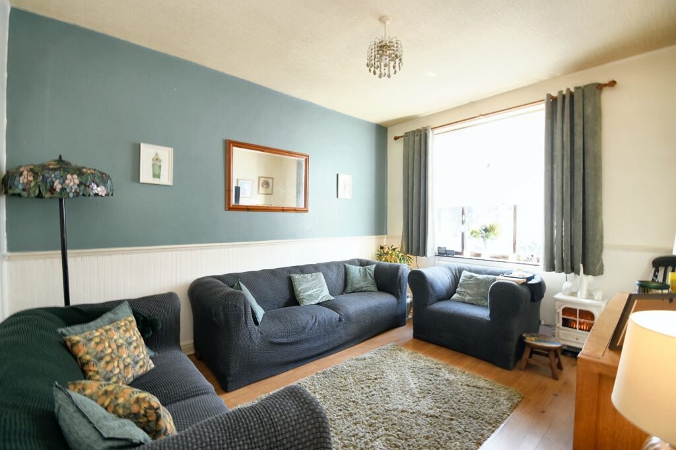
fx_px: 282
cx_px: 338
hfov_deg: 100.4
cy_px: 225
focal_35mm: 15
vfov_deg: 77.3
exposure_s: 1/3.33
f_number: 4.5
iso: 100
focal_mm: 10
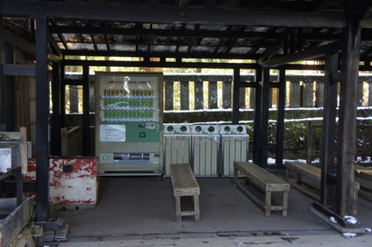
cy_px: 124
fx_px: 418
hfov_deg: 48.0
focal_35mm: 40
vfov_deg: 32.9
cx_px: 186
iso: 1000
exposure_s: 1/50
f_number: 4
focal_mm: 27
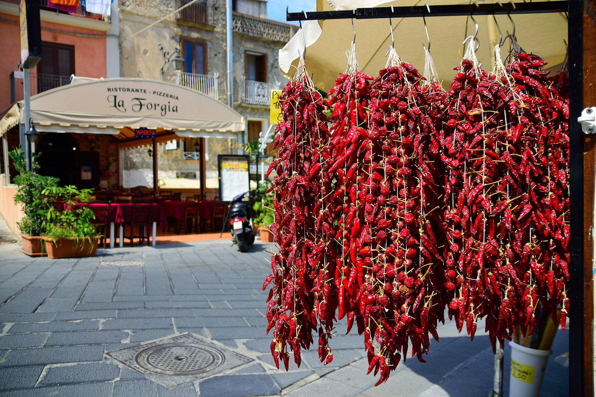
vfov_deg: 47.9
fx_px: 447
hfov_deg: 67.4
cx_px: 298
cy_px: 198
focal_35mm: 27
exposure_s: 1/800
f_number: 3.5
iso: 100
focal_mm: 18
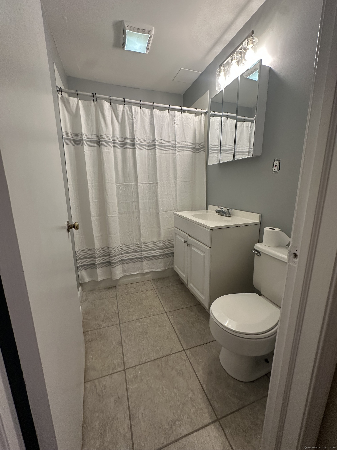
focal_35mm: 14
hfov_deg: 85.7
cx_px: 168
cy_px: 225
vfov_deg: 102.1
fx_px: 182
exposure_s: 1/120
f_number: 2.2
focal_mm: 2.22
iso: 200
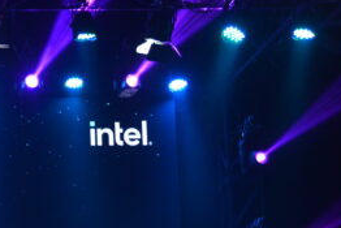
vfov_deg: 9.5
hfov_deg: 13.7
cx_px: -131
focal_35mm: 143
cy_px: 252
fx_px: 1355
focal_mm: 50
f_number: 4
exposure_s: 1/160
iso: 2000
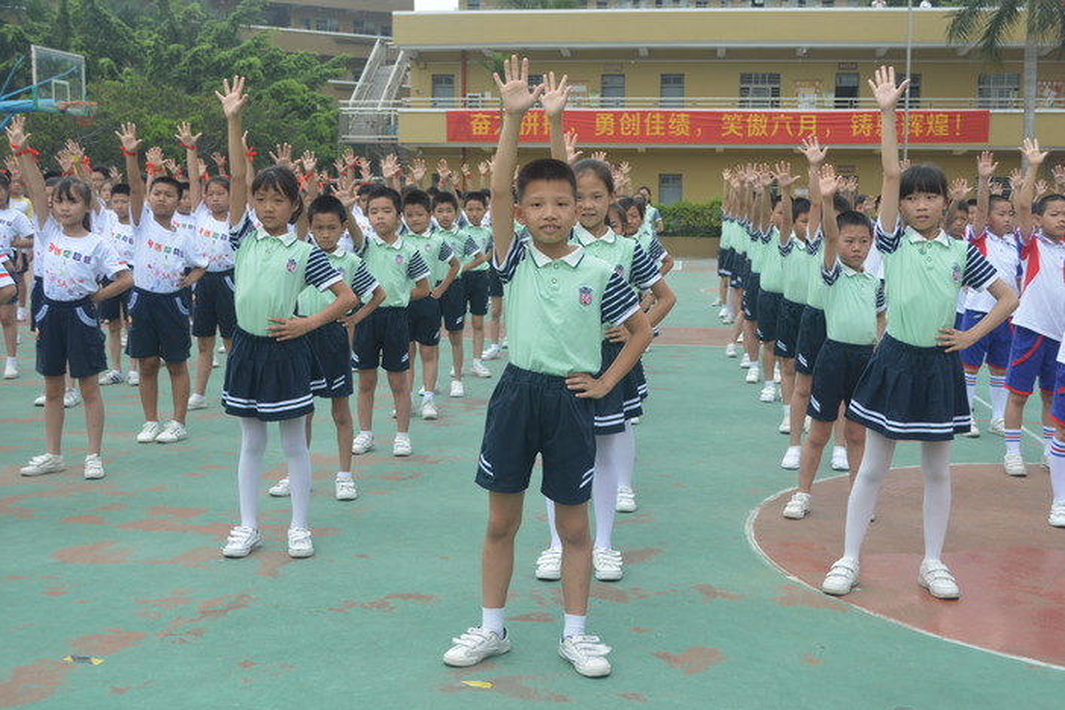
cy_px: 361
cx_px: 545
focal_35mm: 43
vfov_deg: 31.2
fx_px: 1272
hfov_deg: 45.4
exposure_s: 1/125
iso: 100
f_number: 5.6
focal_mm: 28
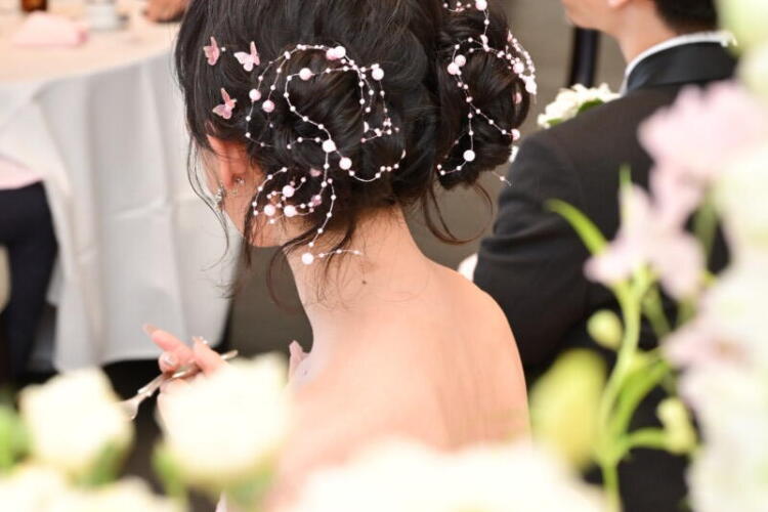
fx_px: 1365
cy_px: 256
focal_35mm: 64
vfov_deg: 21.2
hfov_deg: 31.4
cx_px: 384
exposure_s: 1/125
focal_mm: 64
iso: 2000
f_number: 6.3
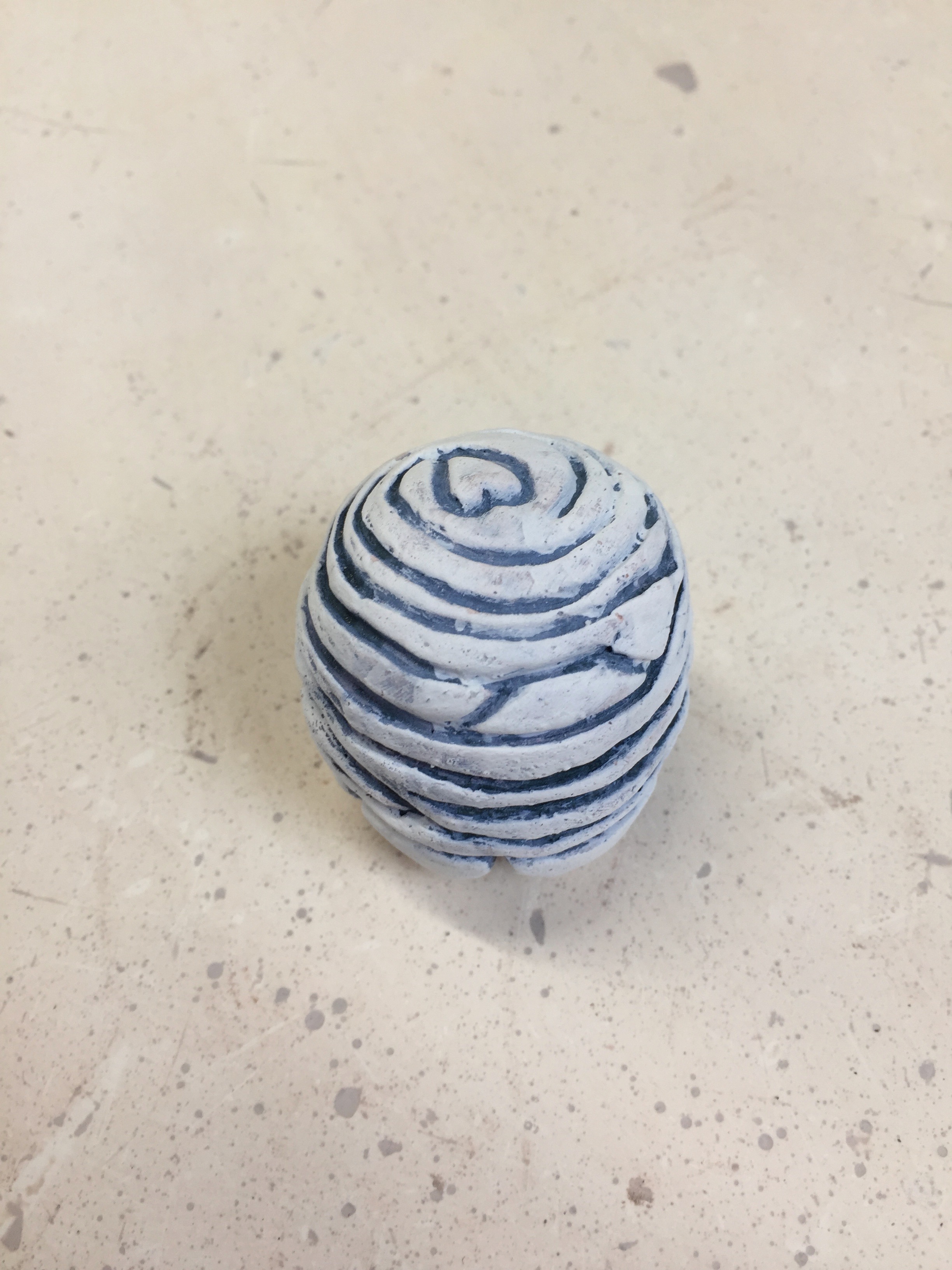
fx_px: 1063
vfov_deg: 61.7
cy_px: 635
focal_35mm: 29
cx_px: 476
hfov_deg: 48.2
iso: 40
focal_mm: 4.15
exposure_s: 1/60
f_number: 2.2
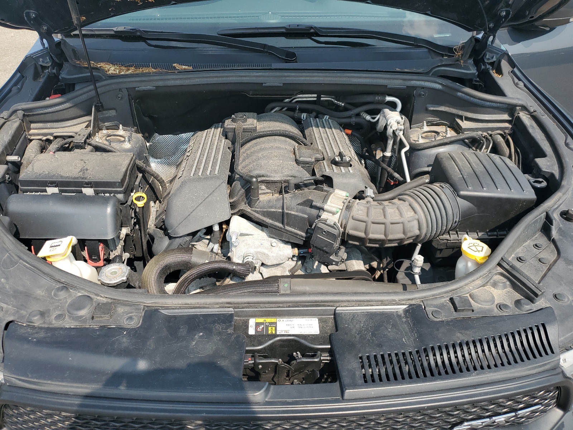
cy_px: 215
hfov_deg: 67.3
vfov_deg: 53.1
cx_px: 286
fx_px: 430
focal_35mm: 26
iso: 50
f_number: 1.5
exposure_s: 1/1250
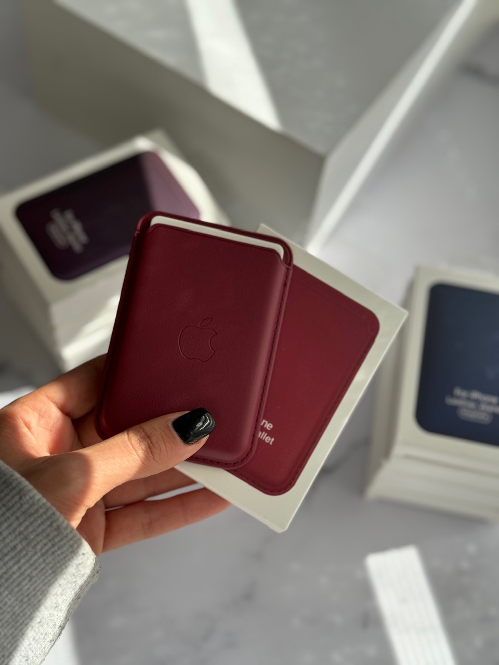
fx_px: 923
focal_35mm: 48
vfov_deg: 39.7
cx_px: 250
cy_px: 332
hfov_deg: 30.3
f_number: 1.78
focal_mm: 6.86
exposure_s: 1/822
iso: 64
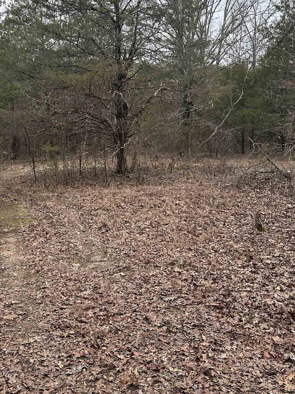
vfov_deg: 47.3
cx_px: 110
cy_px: 142
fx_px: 443
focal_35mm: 39
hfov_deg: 36.6
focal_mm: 6.86
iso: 80
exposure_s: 1/469
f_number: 1.78
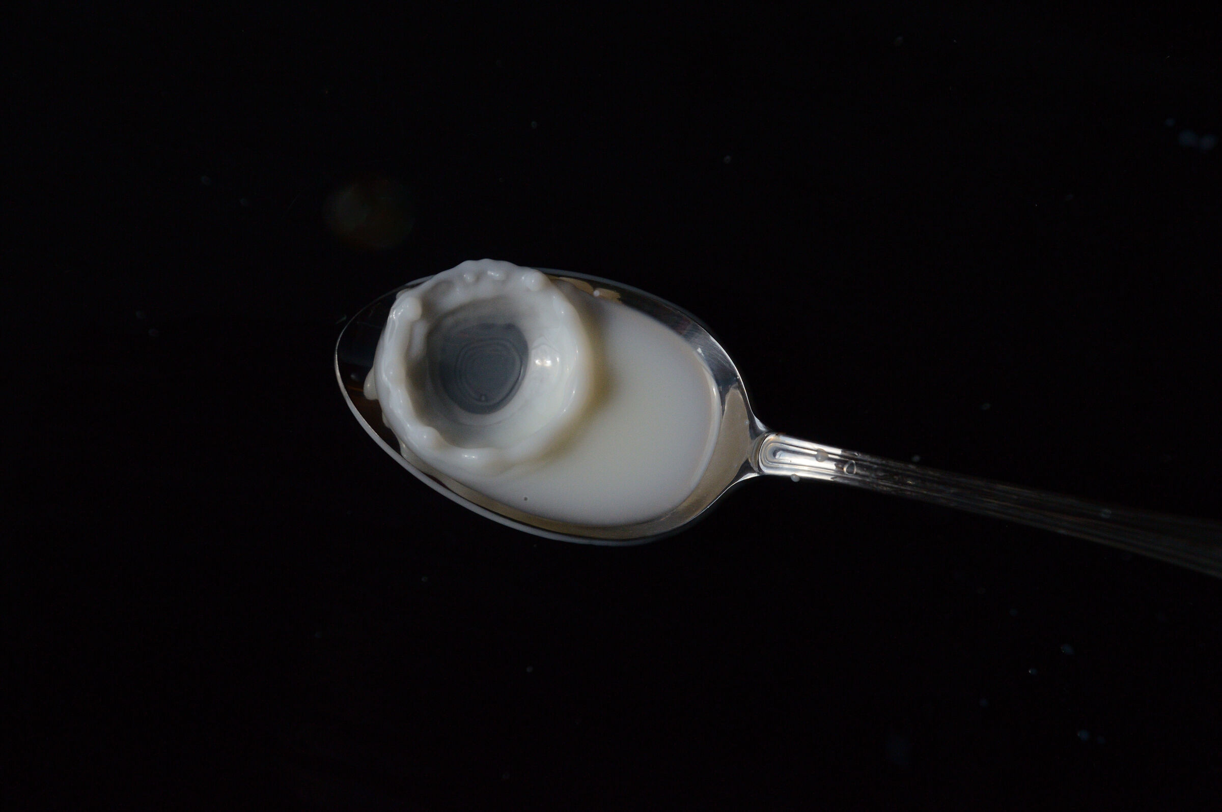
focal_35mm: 150
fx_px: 5087
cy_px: 406
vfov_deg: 9.1
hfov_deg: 13.7
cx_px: 611
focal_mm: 100
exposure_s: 1/4000
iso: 800
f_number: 5.6
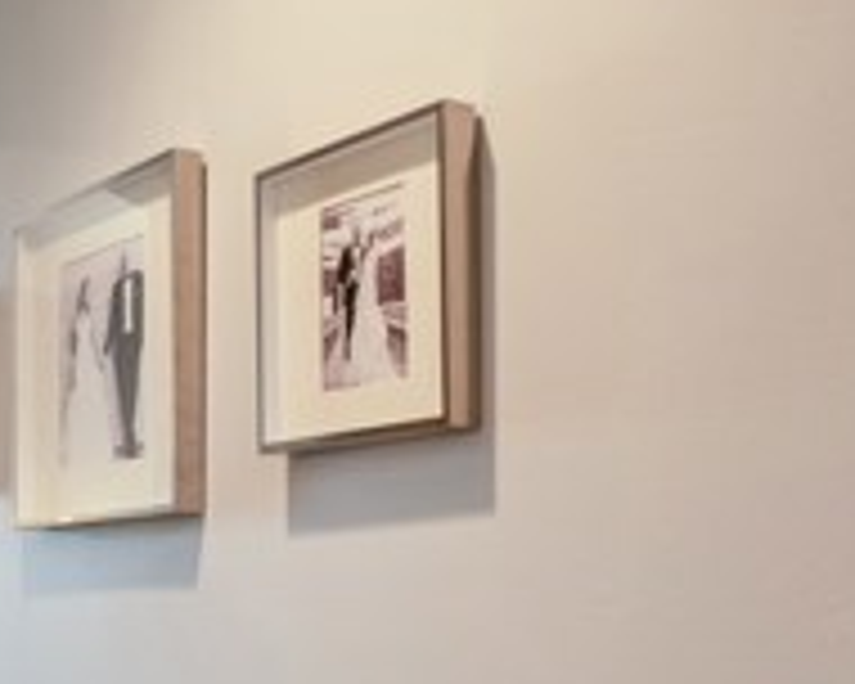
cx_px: 324
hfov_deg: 32.9
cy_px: 614
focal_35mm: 57
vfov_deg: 25.8
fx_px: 1442
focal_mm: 18
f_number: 8
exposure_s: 1/50
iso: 200
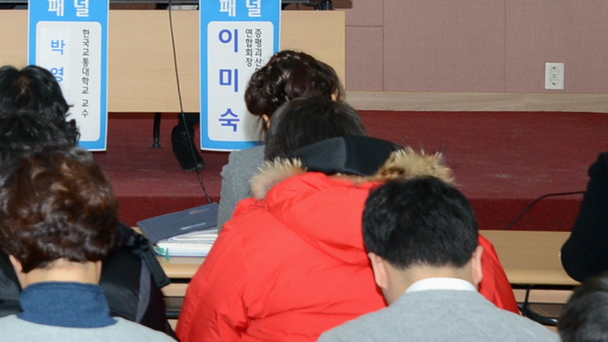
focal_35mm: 176
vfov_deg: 6.8
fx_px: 2838
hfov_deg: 11.9
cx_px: -202
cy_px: -112
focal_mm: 56
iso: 1600
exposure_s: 1/60
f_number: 8
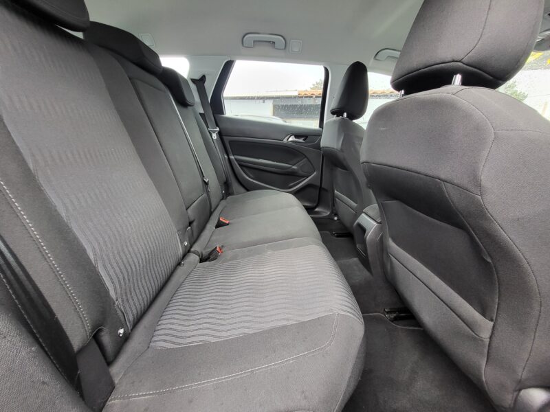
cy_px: 206
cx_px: 275
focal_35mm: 13
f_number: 2.2
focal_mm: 1.74
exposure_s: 1/50
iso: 200
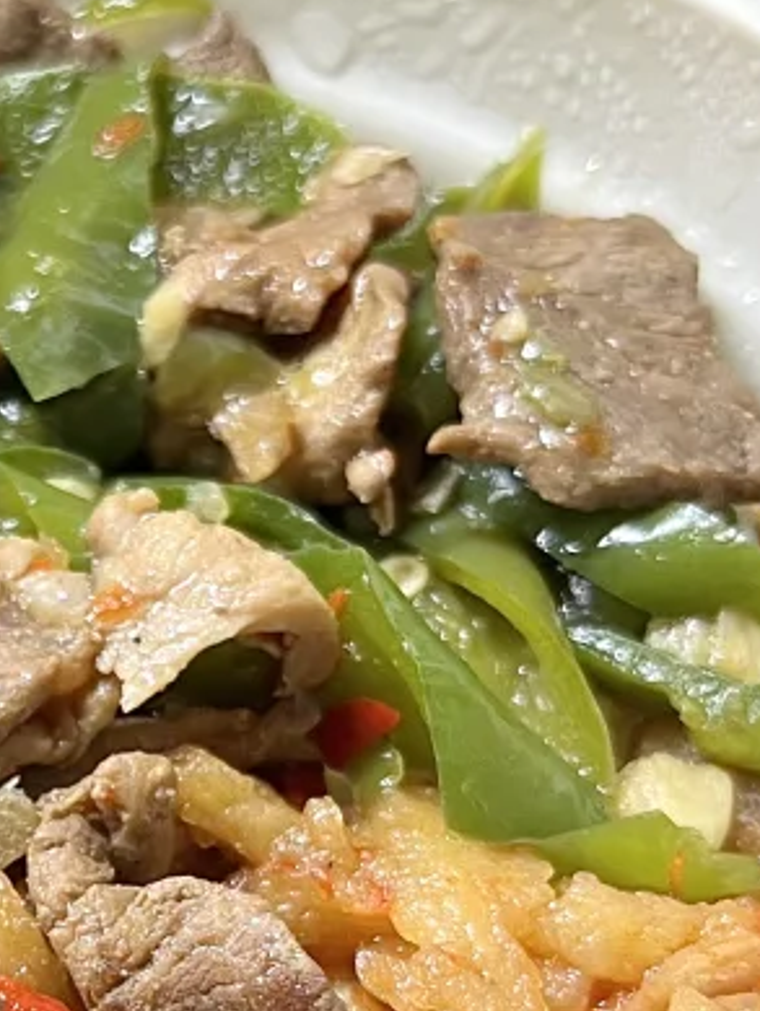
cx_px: -145
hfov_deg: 14.9
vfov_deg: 19.9
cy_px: 954
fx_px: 2807
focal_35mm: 96
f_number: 1.6
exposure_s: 1/50
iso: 100
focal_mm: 5.1
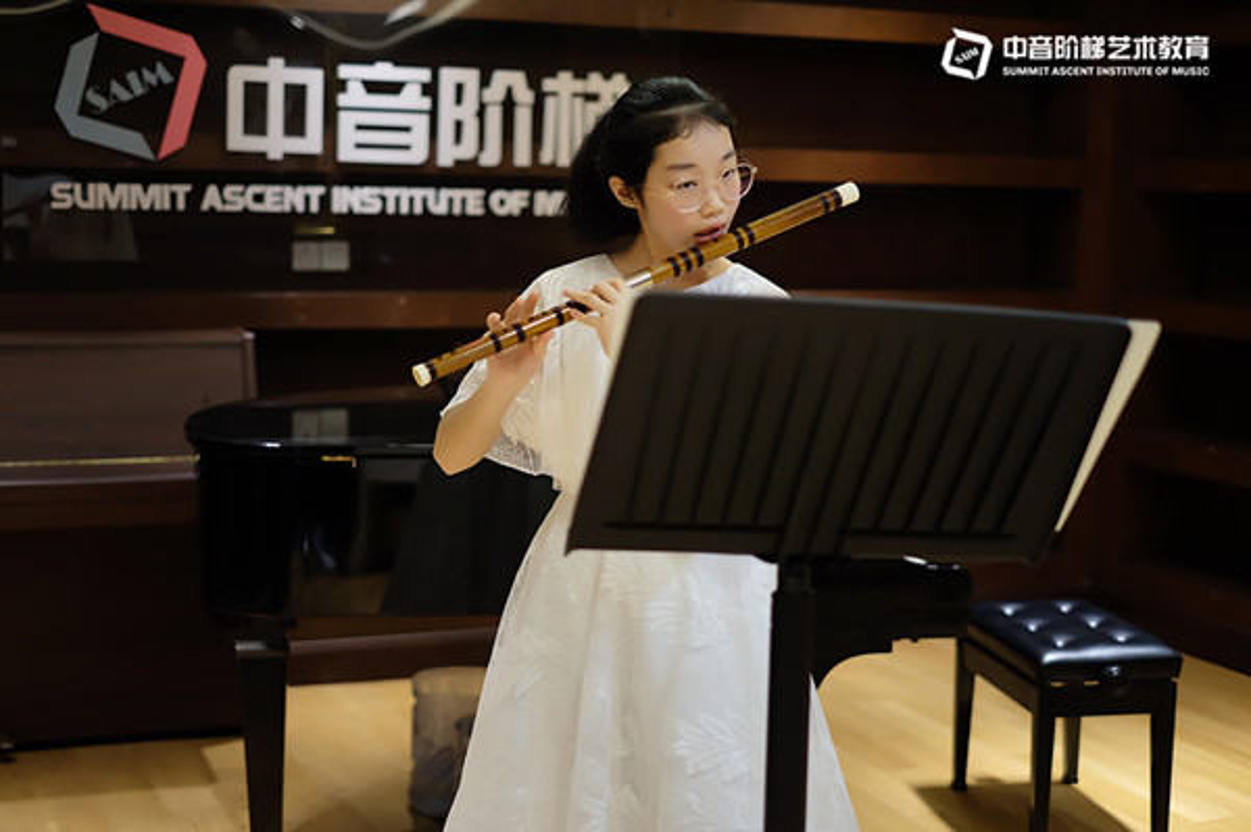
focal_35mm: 53
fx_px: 1840
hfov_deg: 37.5
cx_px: 626
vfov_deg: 25.5
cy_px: 416
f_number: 1.4
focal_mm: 35
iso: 400
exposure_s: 1/110
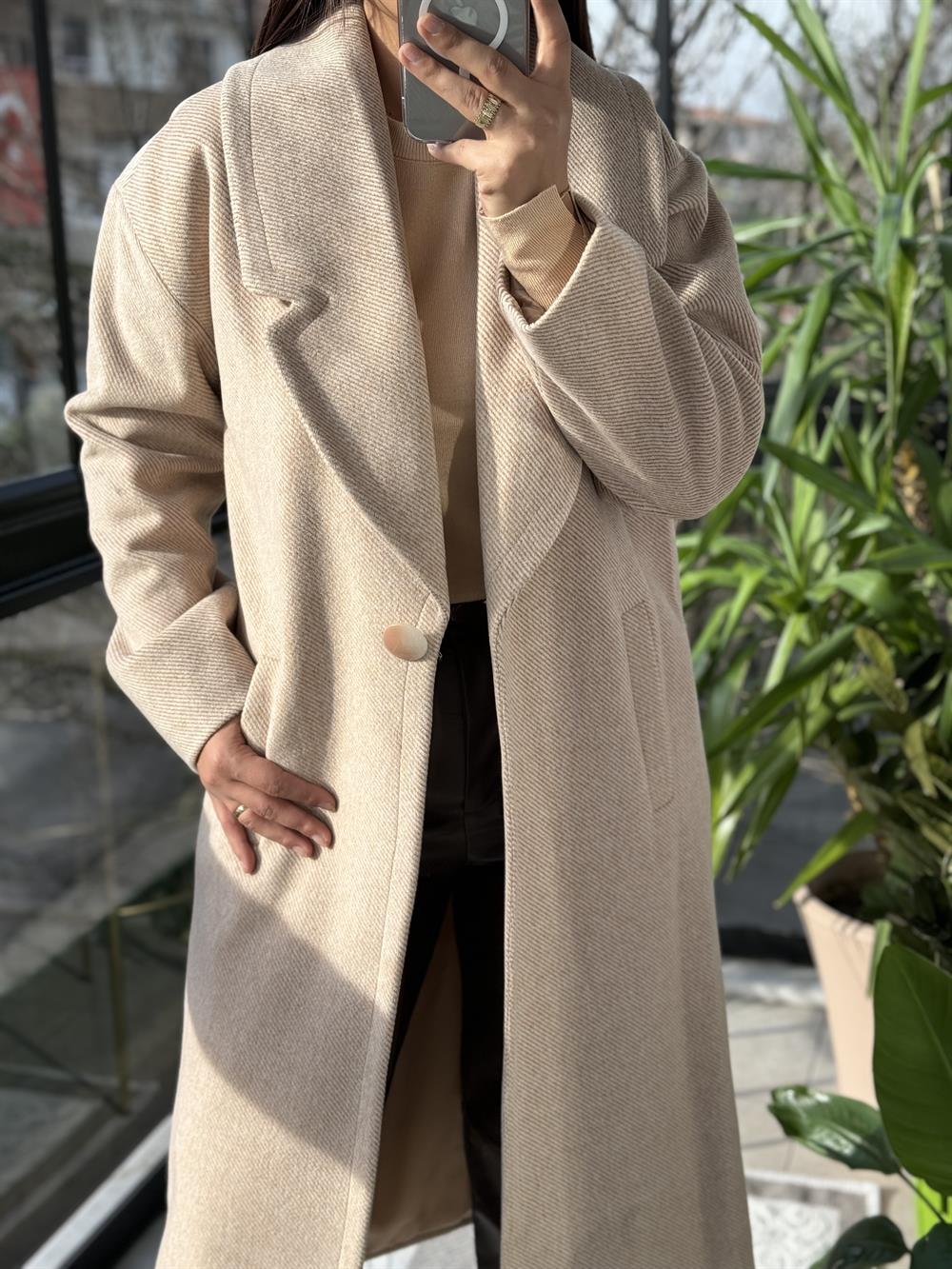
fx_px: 1760
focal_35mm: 48
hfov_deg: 30.3
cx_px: 476
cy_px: 634
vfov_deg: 39.7
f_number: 1.78
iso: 64
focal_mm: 6.86
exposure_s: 1/558
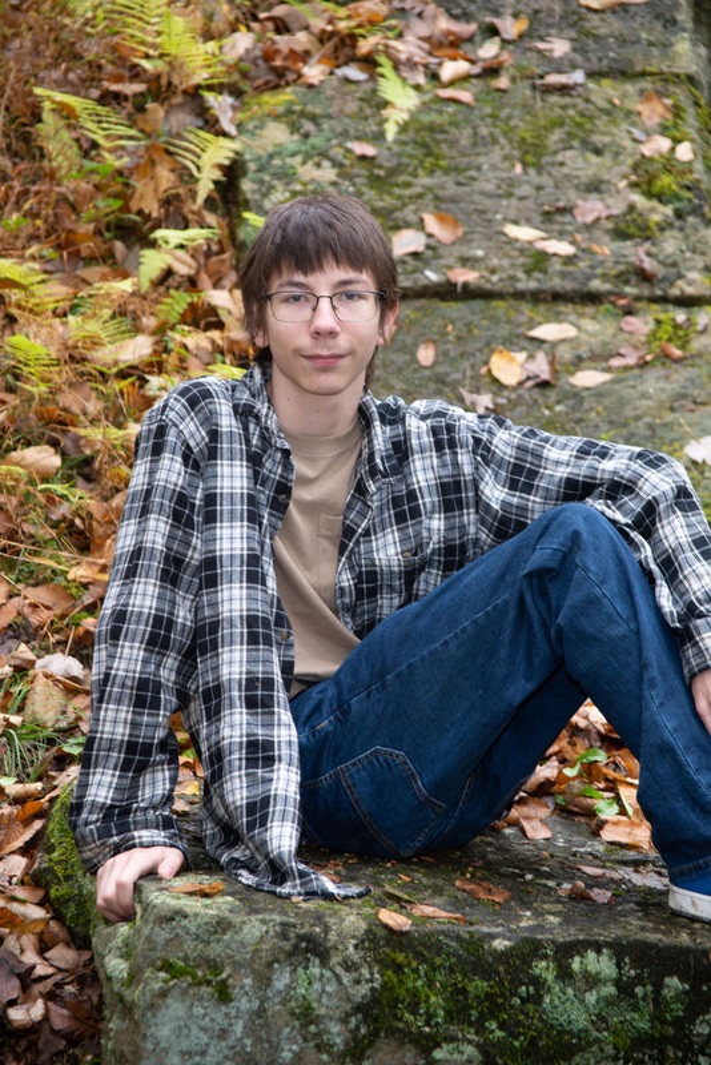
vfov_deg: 17.6
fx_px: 3433
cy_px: 532
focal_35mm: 116
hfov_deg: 11.8
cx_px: 356
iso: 800
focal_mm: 116
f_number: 7.1
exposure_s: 1/100
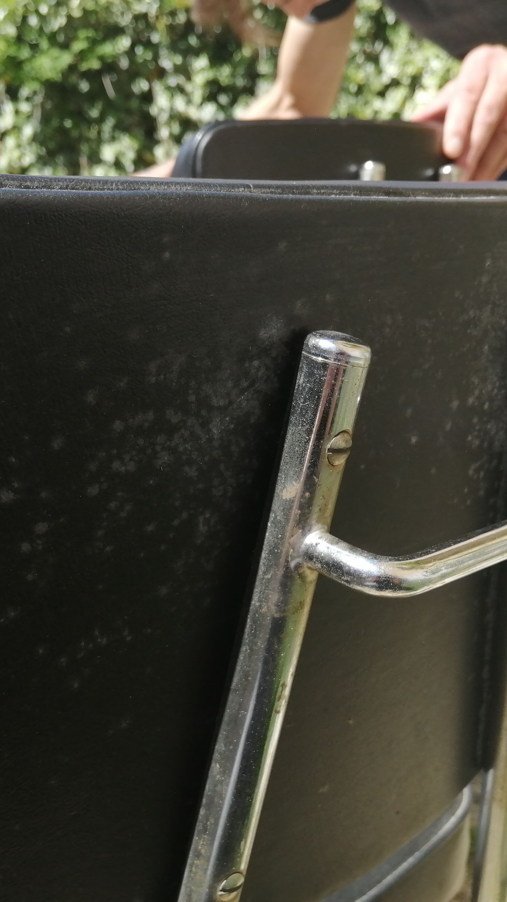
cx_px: 211
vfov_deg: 49.4
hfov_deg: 29.0
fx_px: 980
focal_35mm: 41
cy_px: 471
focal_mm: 3.96
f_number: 1.8
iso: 80
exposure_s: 1/900
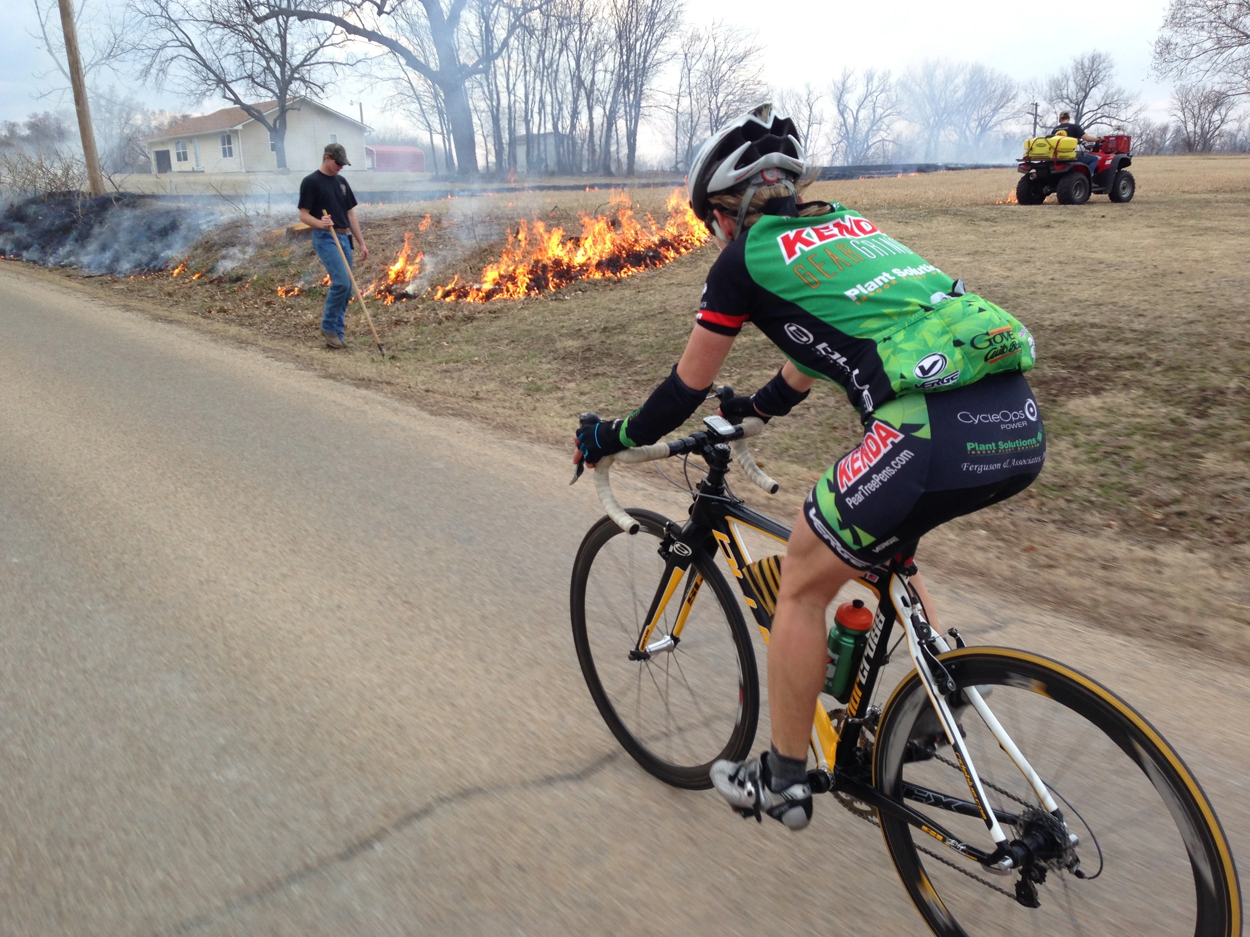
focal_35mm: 33
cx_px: 625
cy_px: 468
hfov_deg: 55.4
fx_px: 1192
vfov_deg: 42.9
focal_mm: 4.12
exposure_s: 1/230
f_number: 2.4
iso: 50
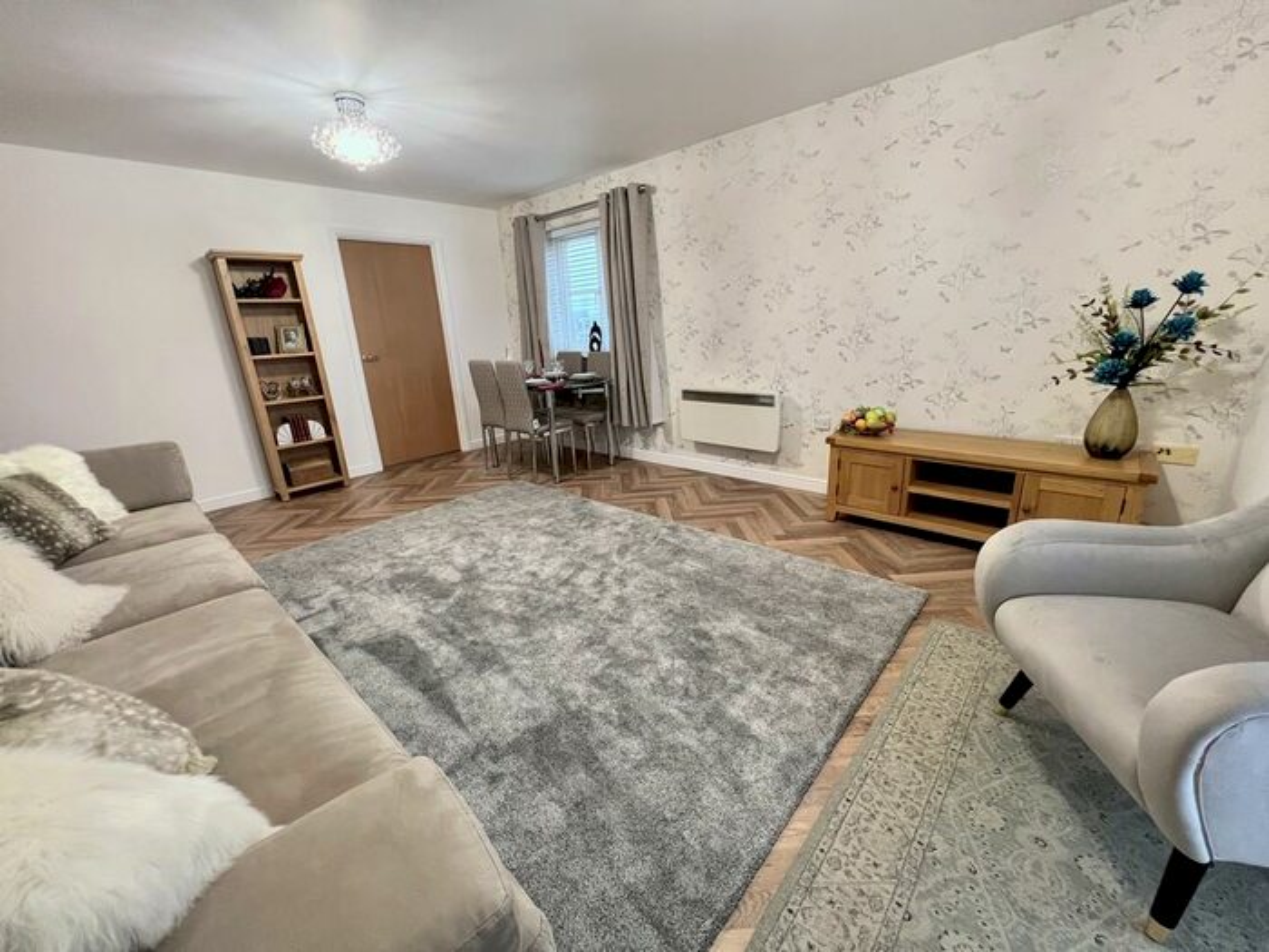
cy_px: 476
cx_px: 634
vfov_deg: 89.9
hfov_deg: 106.2
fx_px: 477
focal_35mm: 13
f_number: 1.8
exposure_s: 1/60
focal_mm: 1.57
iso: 320
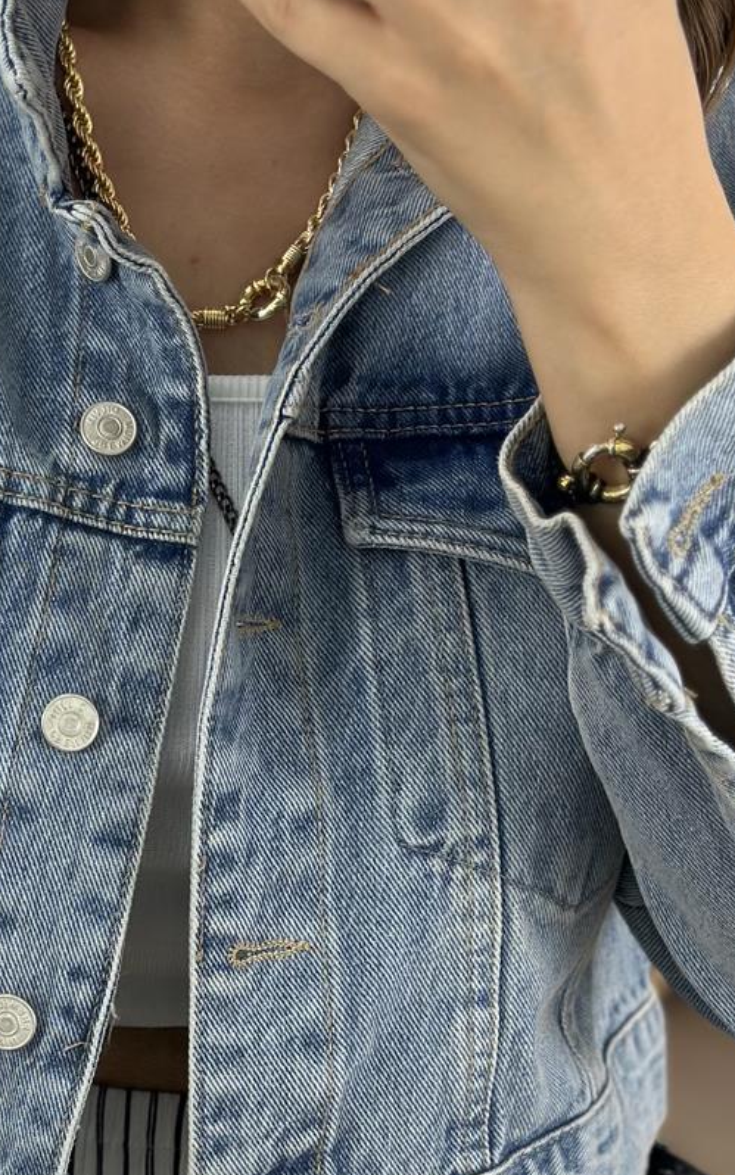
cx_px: -32
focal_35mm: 102
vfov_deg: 20.4
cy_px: 726
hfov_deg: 12.6
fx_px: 3268
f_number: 1.78
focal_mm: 6.86
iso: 64
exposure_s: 1/141
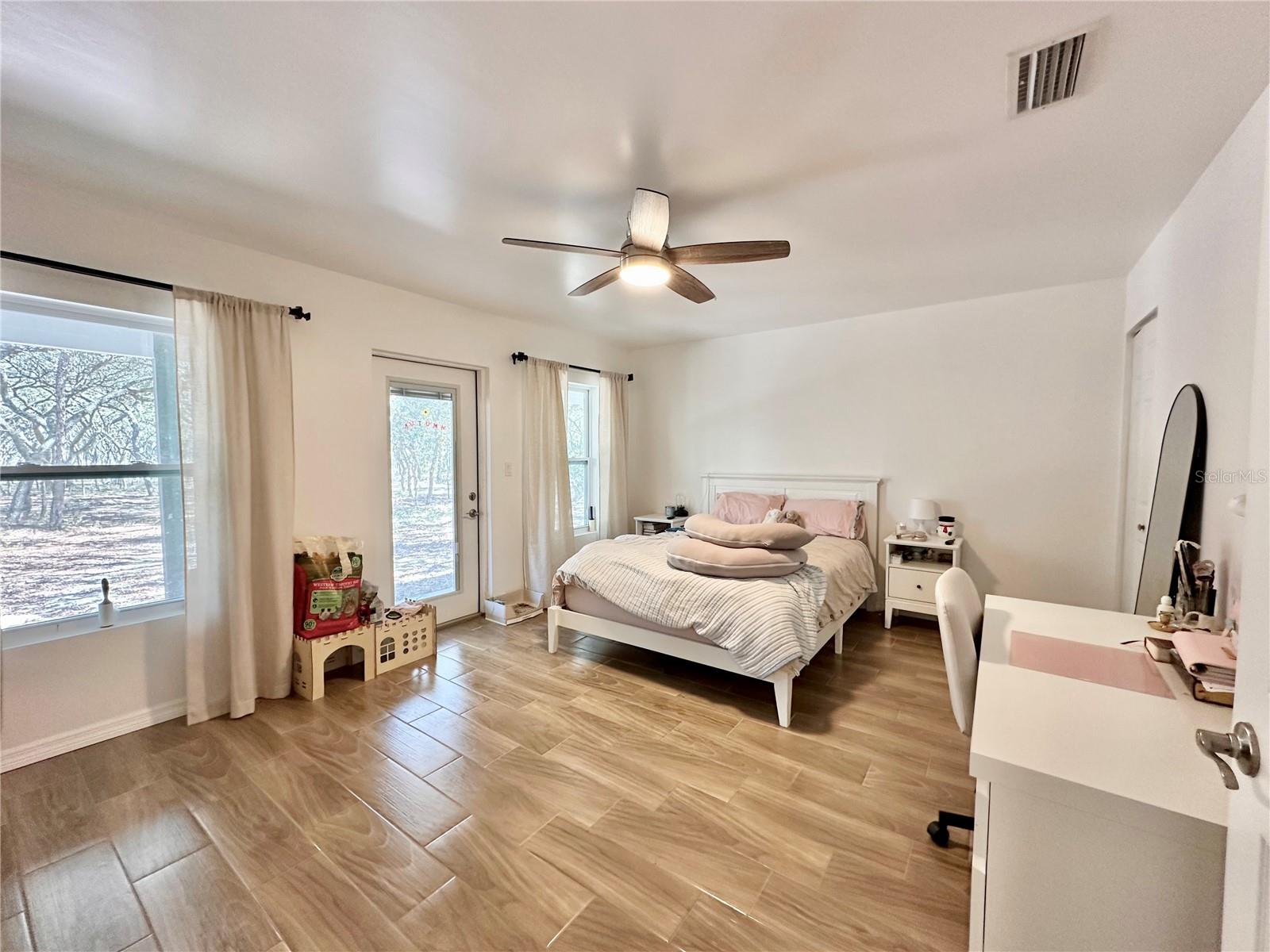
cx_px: 635
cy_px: 476
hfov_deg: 102.1
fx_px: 514
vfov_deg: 85.7
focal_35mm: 14
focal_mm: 2.22
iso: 200
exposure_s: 1/60
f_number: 2.2
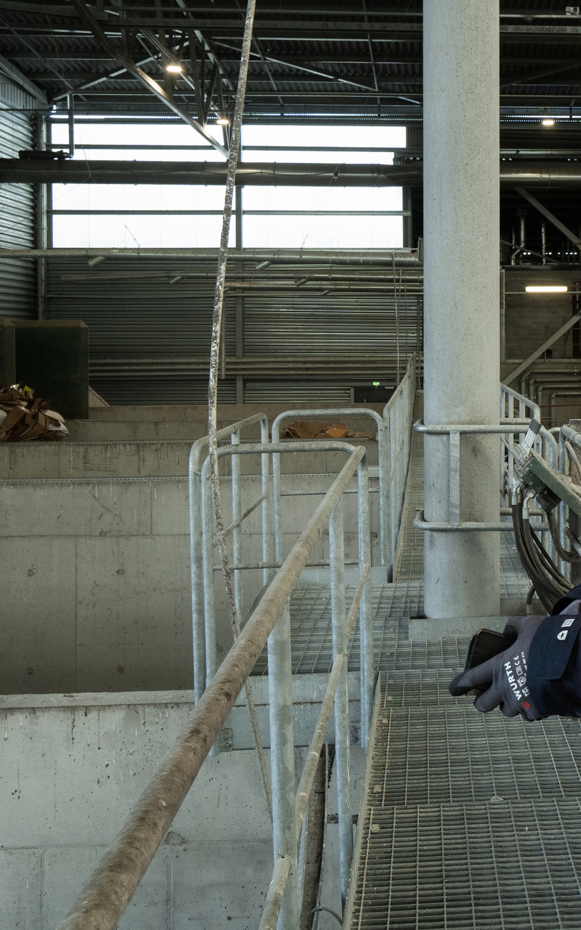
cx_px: 601
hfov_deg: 28.4
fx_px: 1064
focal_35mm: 42
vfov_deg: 46.9
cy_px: 363
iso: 1600
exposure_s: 1/125
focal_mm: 19
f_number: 8
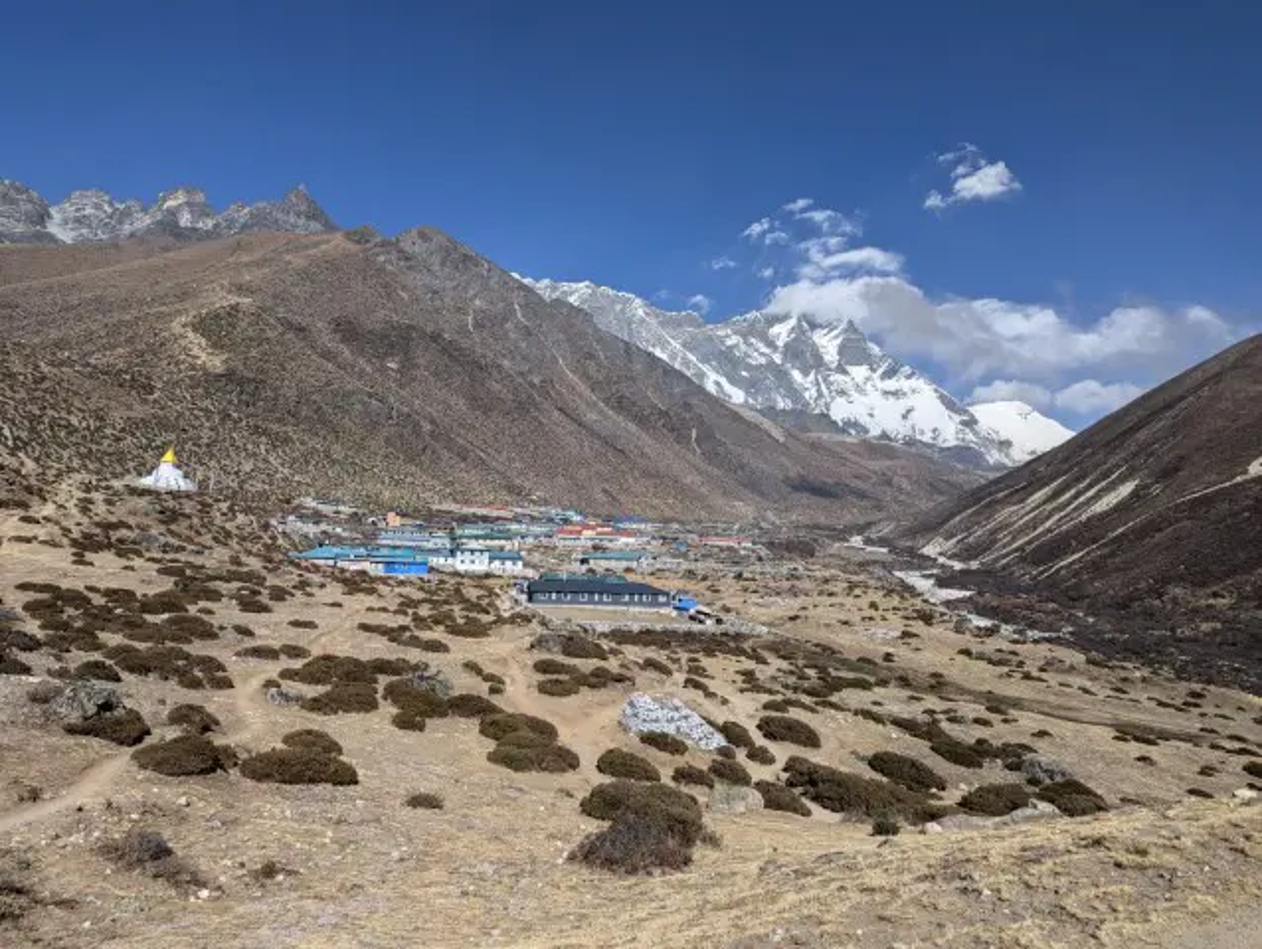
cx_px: 631
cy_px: 474
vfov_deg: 56.9
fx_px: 876
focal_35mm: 24
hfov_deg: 71.5
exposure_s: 1/5155
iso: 49
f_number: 1.85
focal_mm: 6.81
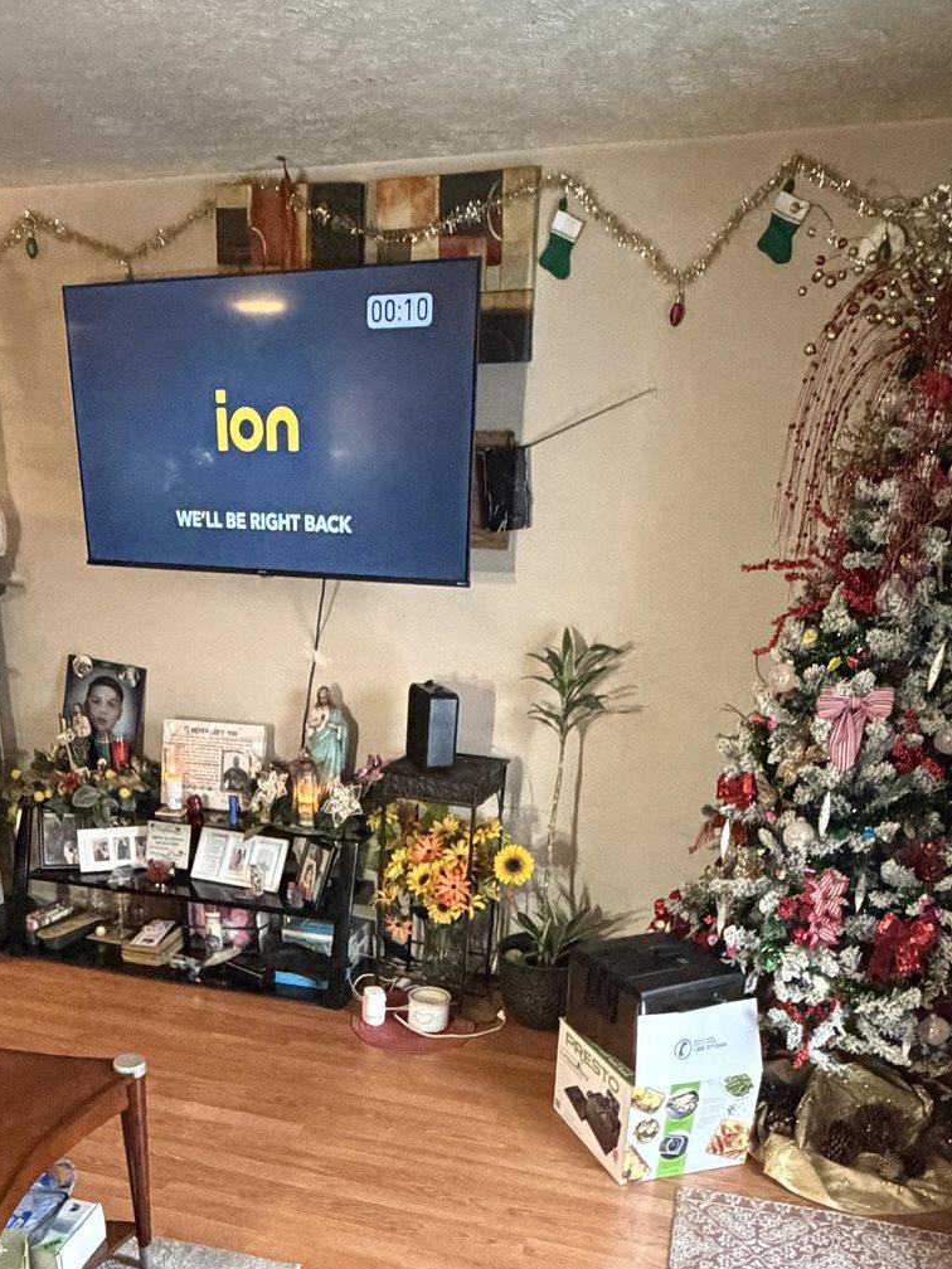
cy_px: 1005
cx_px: 356
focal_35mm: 32
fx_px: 1173
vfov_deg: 53.3
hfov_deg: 43.8
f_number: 2.2
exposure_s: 1/40
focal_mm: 2.22
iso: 1250
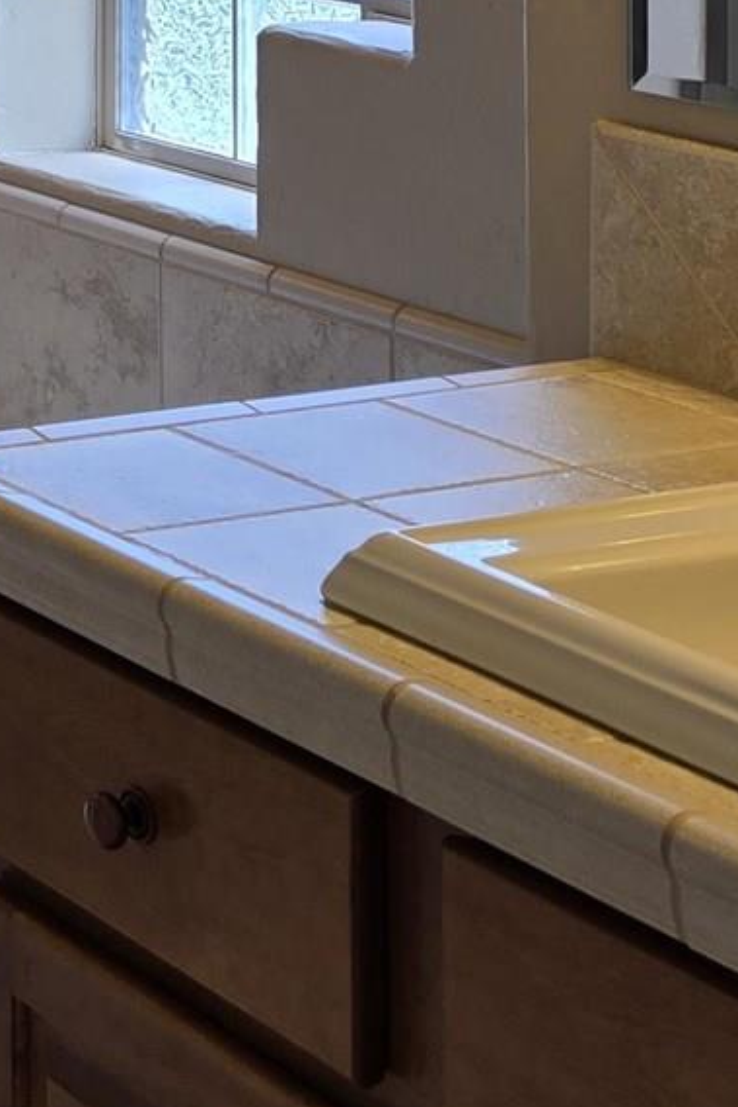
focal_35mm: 97
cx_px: -742
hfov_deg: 12.4
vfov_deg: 19.3
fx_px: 2981
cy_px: -361
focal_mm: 5.4
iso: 25
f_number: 1.8
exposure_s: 1/125
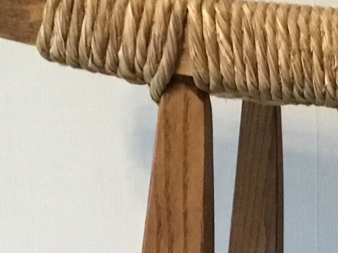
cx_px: 482
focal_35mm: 140
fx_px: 1367
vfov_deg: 10.4
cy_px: 299
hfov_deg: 13.4
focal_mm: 3.3
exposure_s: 1/33
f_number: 2.4
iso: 250
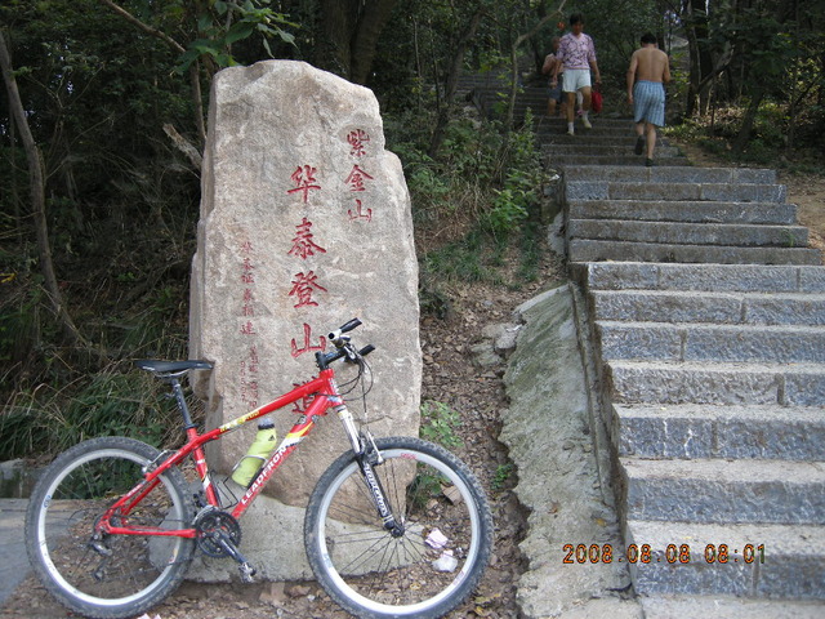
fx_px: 834
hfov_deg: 52.6
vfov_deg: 40.7
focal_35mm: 35
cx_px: 412
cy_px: 310
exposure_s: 1/55.8
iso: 87
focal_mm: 7.5
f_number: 2.7
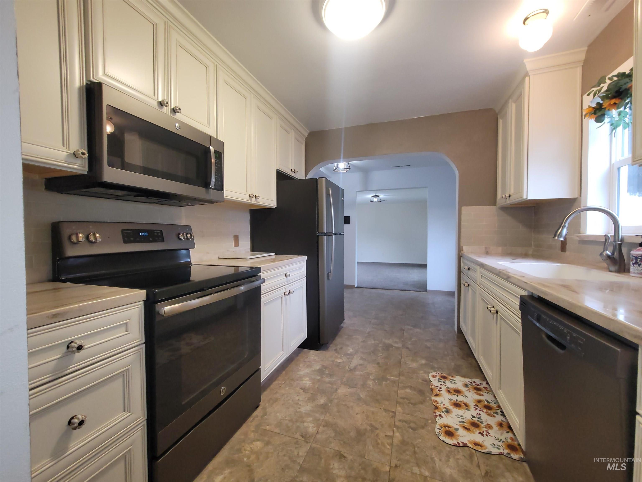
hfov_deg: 106.2
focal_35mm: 13
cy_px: 241
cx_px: 321
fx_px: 241
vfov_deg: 89.9
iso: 250
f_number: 2.2
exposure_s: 1/60
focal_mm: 2.2
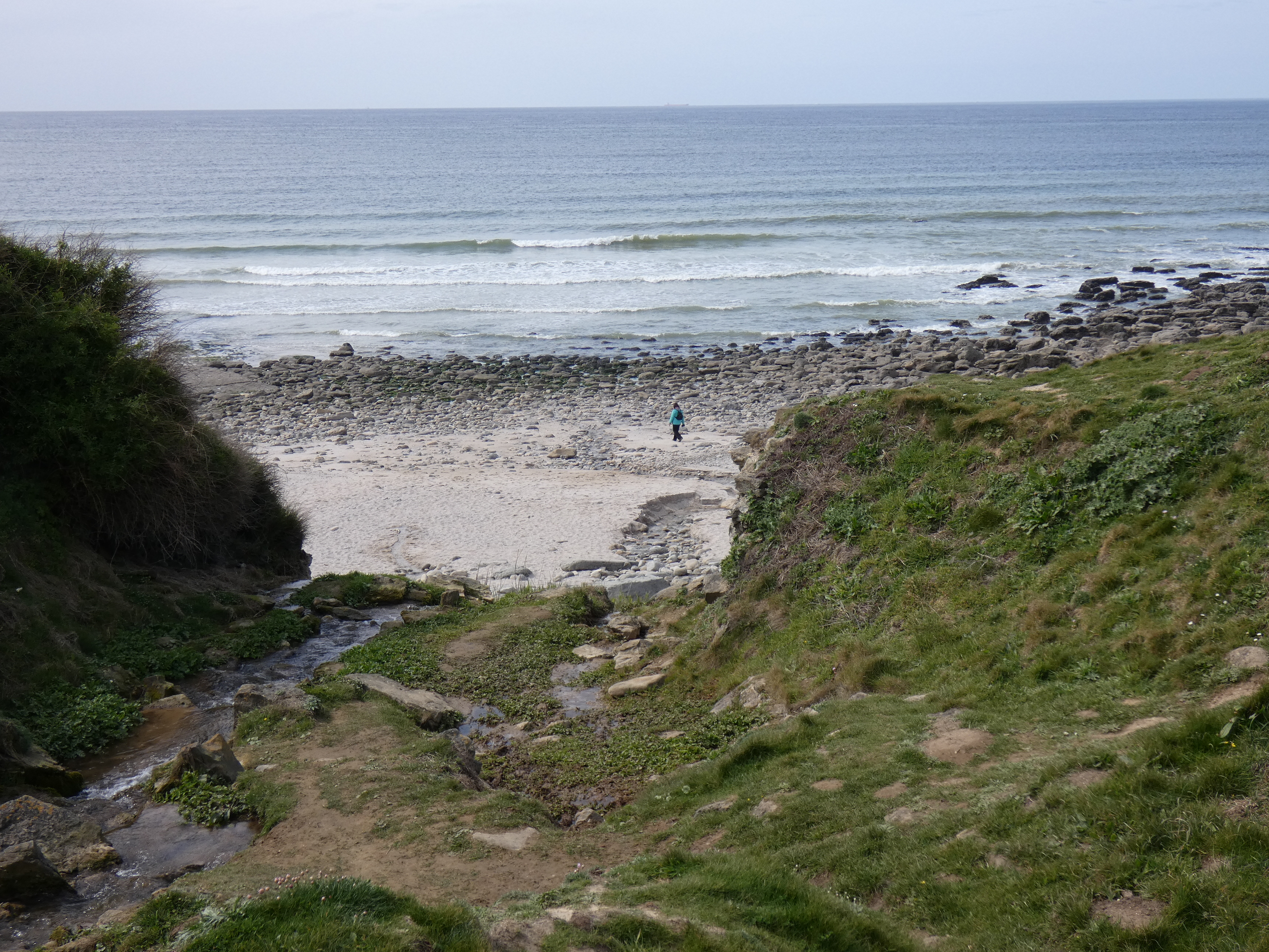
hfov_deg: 39.7
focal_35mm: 48
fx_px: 1760
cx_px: 634
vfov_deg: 30.3
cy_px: 476
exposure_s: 1/500
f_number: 3.8
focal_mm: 8.6
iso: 80
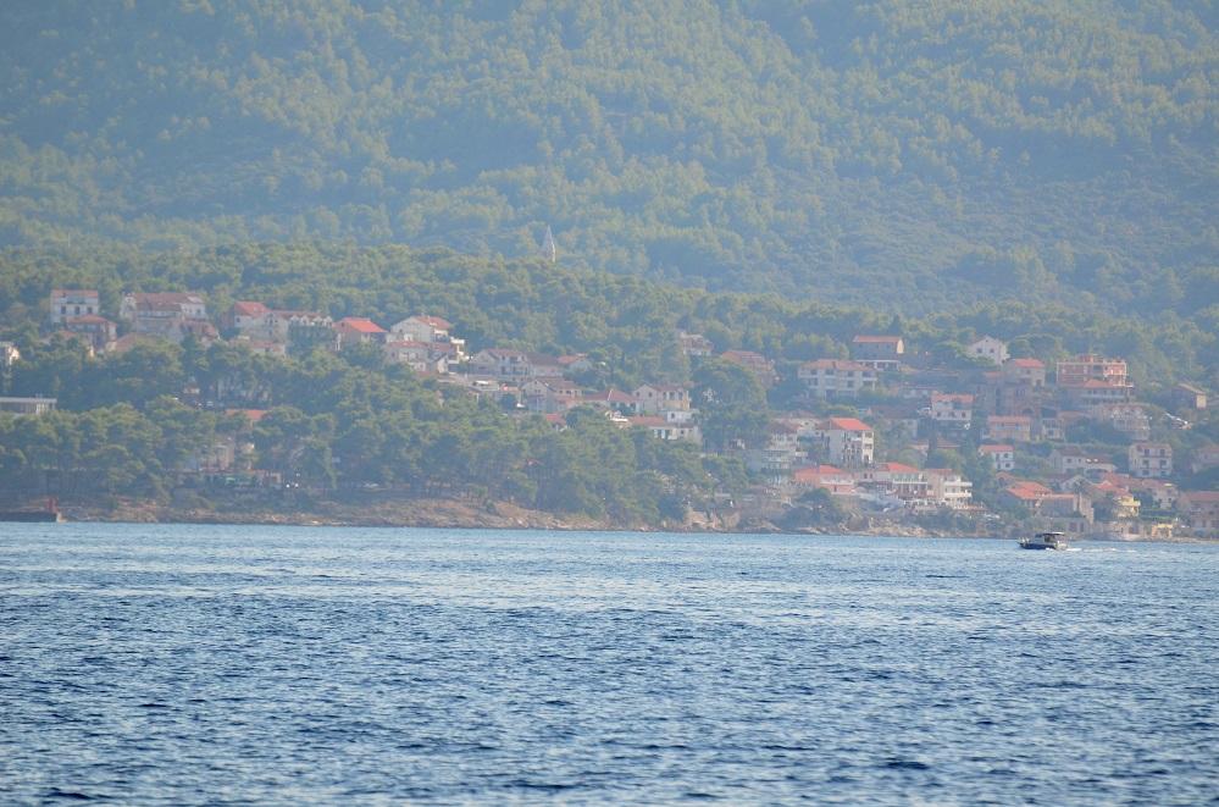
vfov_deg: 3.5
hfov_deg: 5.3
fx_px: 13174
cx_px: 610
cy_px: 404
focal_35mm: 390
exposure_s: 1/1600
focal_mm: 260
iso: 400
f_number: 5.6
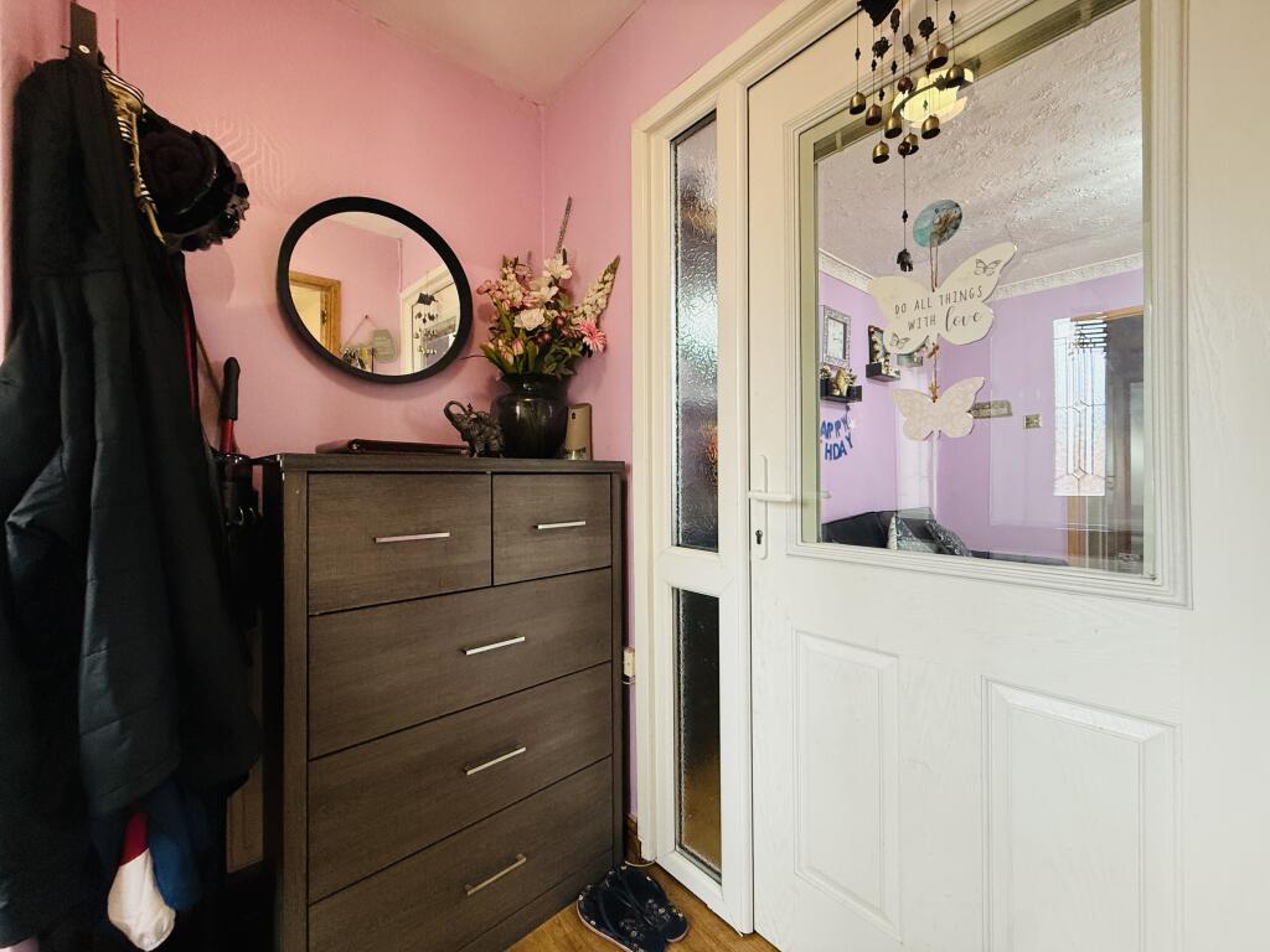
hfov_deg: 102.1
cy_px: 476
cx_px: 635
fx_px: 514
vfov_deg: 85.7
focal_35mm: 14
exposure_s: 1/60
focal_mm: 2.22
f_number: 2.2
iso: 500
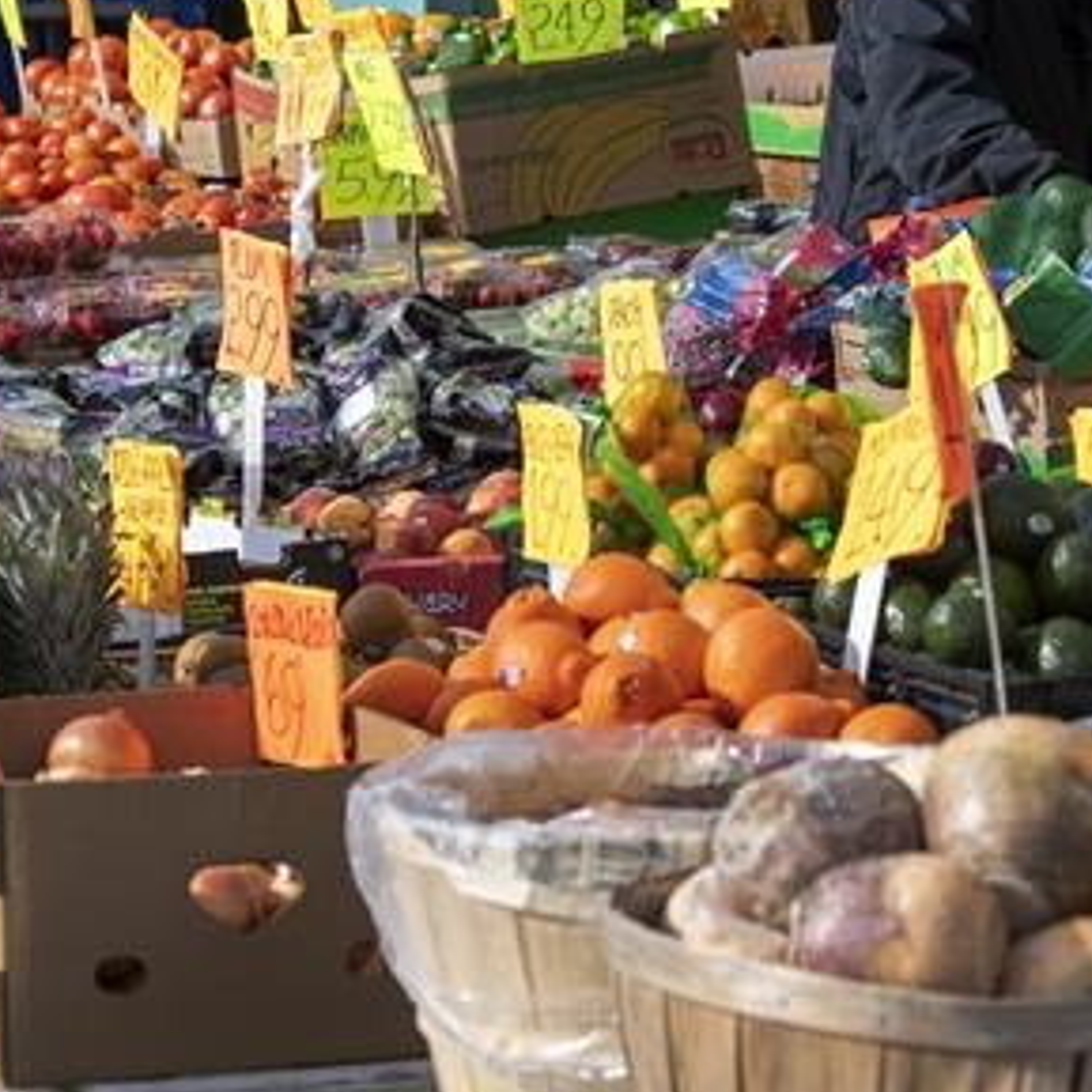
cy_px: 399
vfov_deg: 9.0
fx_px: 6960
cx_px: 567
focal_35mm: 195
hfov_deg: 9.0
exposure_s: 1/1000
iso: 640
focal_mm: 102
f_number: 8
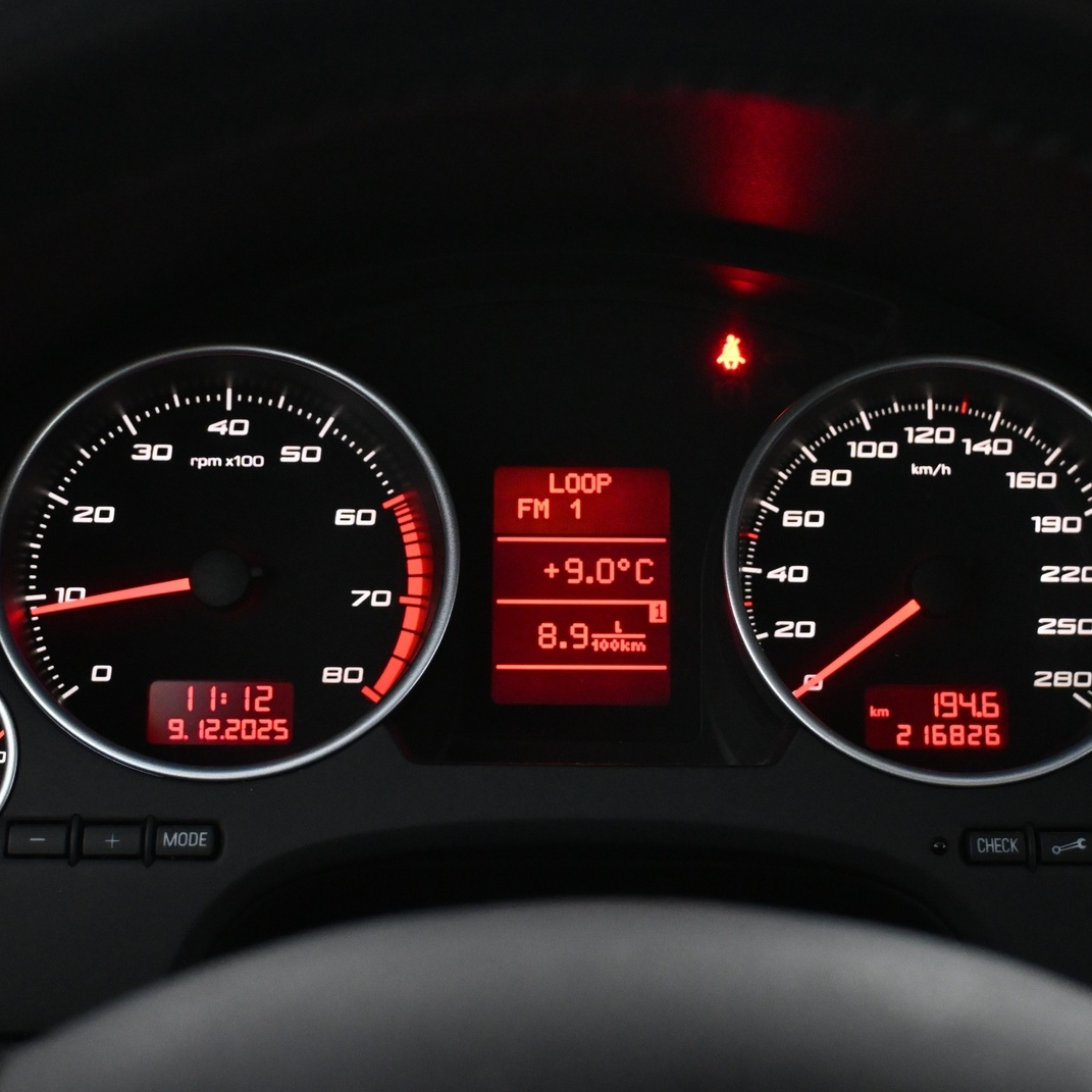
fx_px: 1927
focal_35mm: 54
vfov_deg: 31.6
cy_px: 548
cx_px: 583
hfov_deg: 31.6
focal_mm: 28
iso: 5000
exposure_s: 1/50
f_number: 4.5
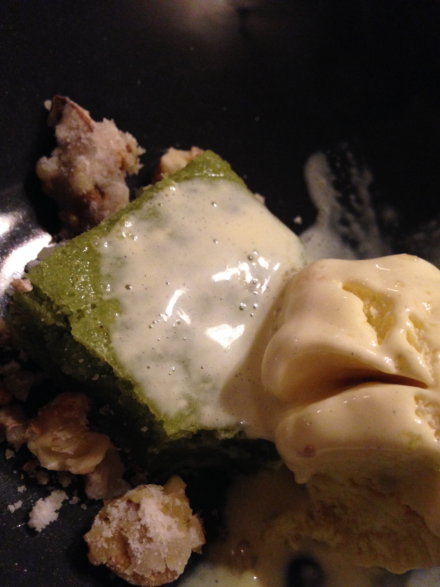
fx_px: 559
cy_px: 294
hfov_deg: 42.9
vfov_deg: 55.4
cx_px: 220
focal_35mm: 33
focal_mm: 4.12
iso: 400
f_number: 2.4
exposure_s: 1/15
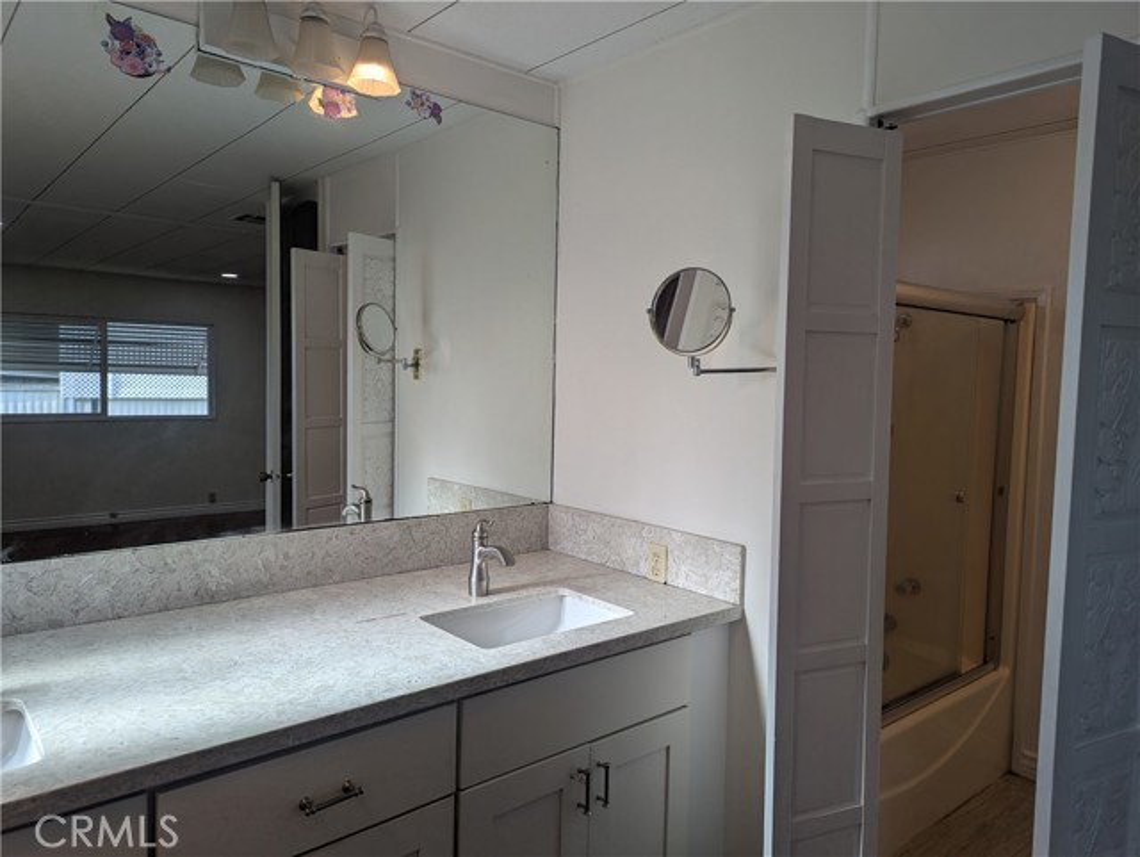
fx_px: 791
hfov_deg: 71.6
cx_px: 570
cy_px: 428
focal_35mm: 24
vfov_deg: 56.9
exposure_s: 1/243
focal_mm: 6.81
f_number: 1.85
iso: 41
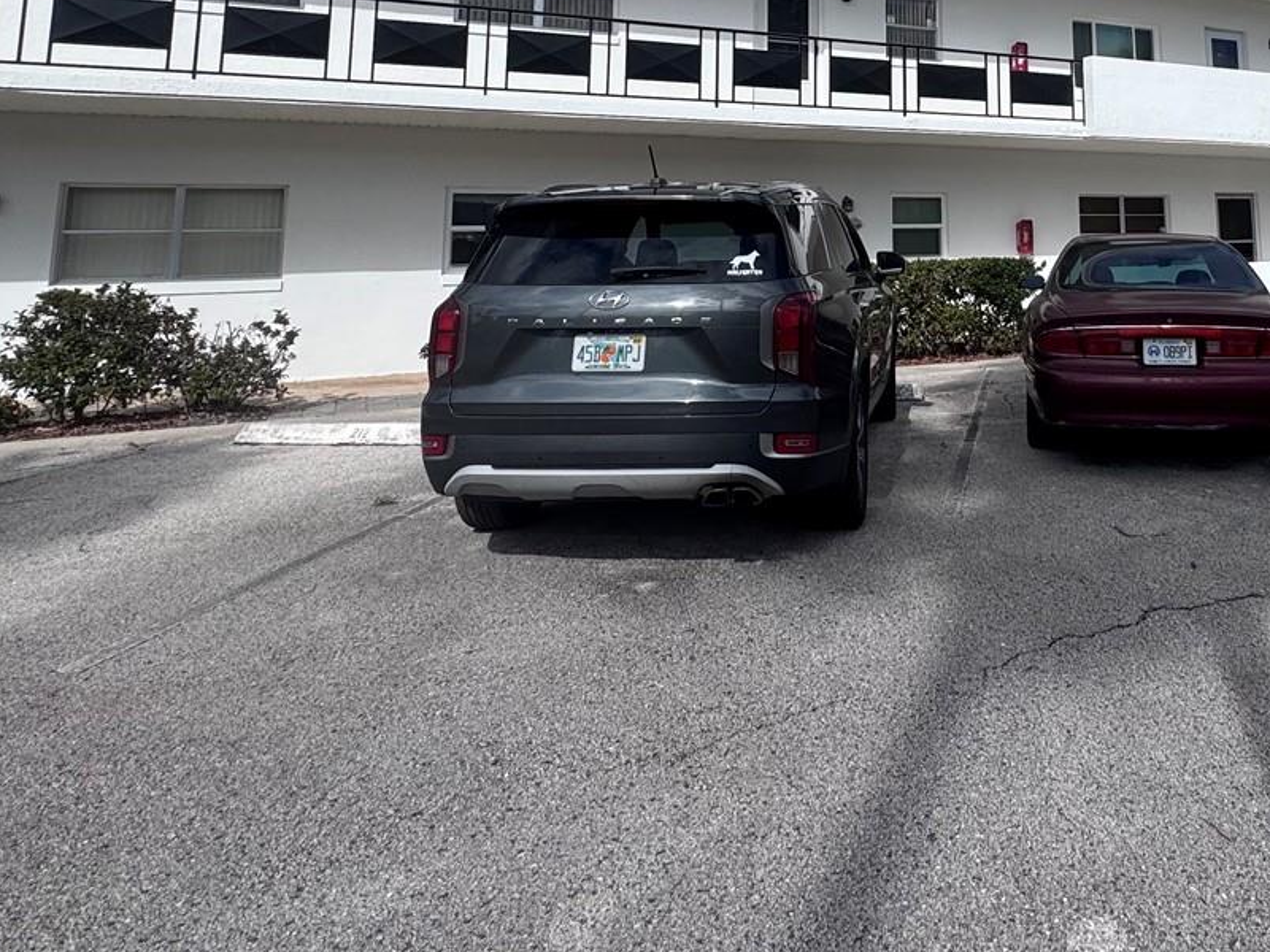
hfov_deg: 60.6
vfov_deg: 45.0
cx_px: 926
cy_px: 89
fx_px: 1027
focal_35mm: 28
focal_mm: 2.22
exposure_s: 1/3390
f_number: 2.2
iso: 50
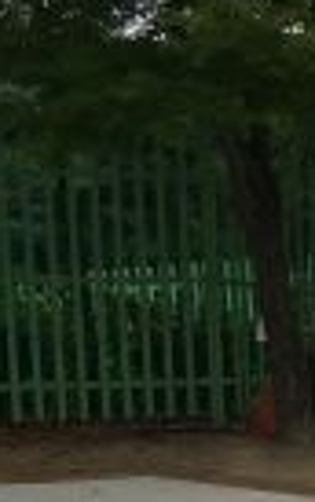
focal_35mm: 114
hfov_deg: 10.1
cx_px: 744
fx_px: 1561
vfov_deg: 17.7
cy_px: 533
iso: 100
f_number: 6.3
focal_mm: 16
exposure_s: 1/200
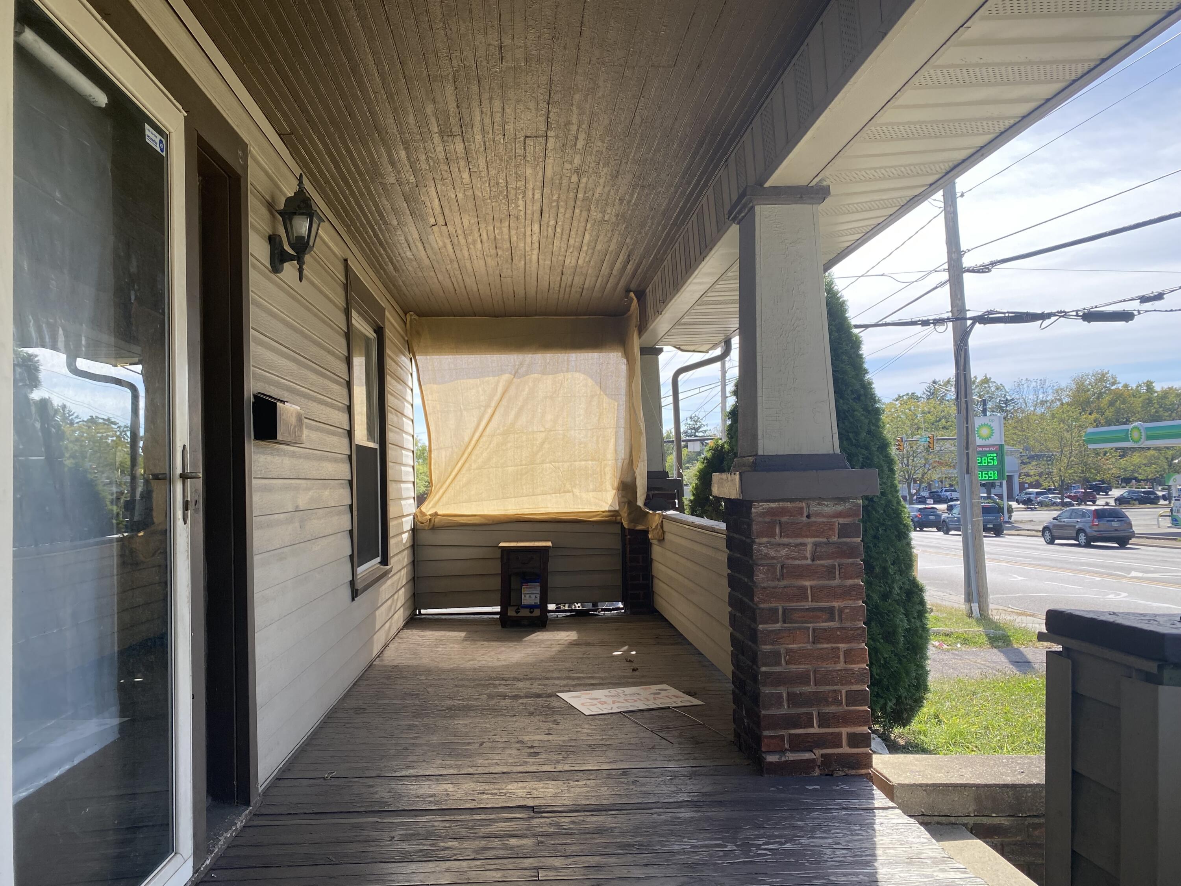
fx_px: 887
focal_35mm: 26
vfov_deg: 53.1
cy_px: 443
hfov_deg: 67.3
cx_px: 590
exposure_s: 1/912
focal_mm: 4.25
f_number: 1.8
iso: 32
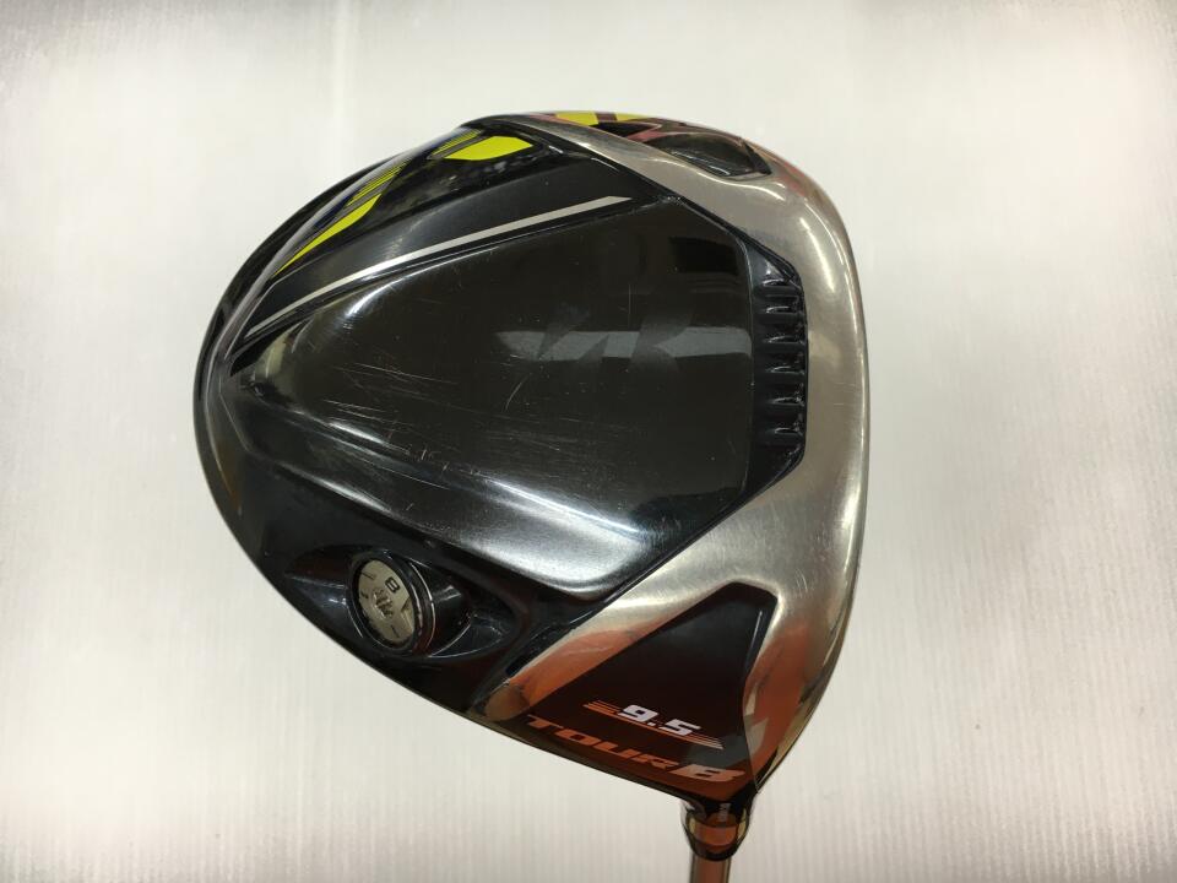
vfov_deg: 48.2
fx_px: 986
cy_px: 442
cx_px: 588
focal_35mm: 29
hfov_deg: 61.7
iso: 64
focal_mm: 4.15
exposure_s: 1/33
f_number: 2.2
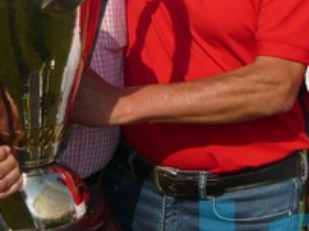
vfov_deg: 14.0
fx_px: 928
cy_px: -8
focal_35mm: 104
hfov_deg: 18.9
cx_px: 202
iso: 100
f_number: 8
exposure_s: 1/320
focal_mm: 5.5
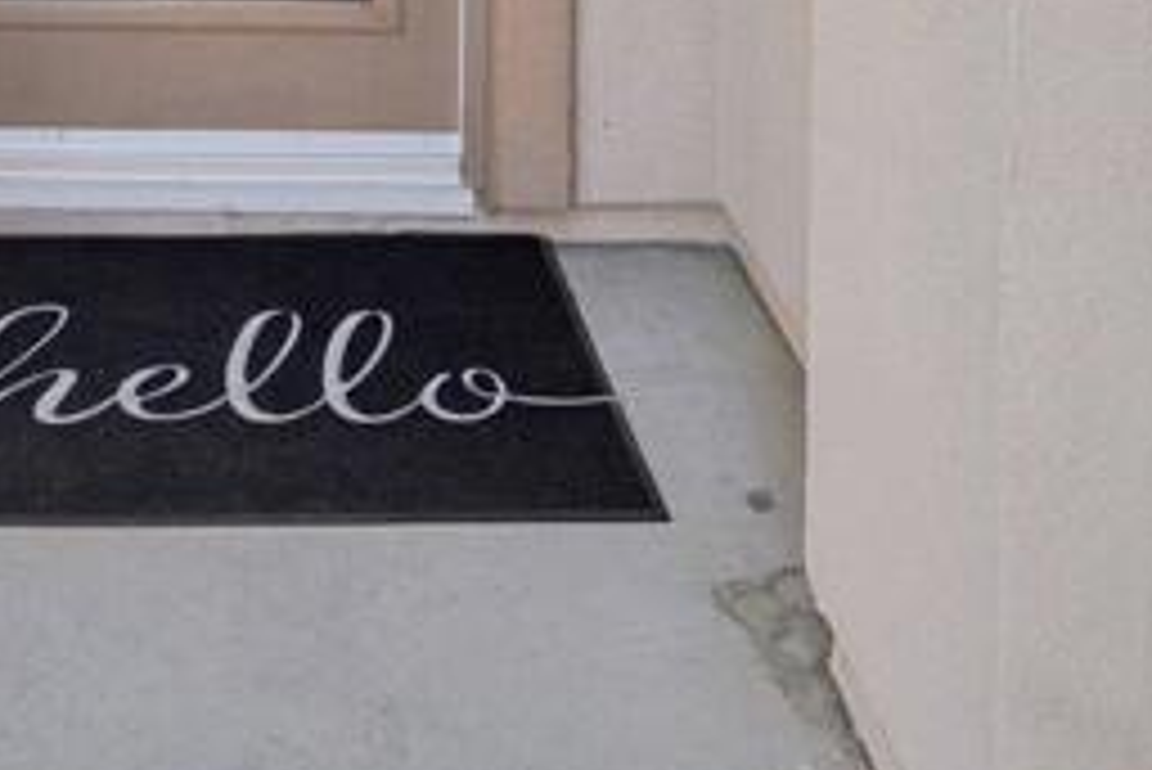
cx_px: 171
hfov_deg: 30.4
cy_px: -653
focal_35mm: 64
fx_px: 2049
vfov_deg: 17.1
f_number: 8
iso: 100
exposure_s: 1/60
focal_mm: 16
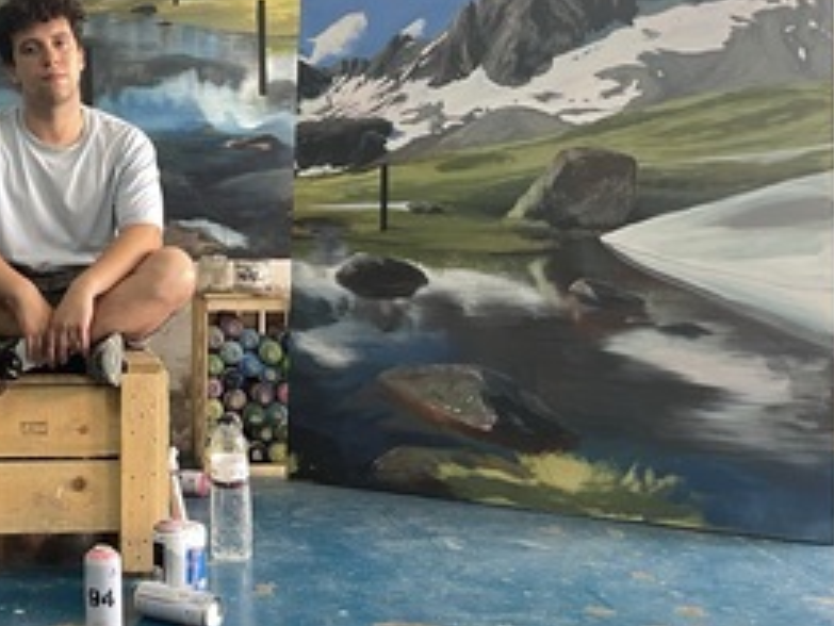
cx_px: 51
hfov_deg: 34.9
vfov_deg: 28.5
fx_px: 1229
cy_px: 227
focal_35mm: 51
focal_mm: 5.1
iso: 200
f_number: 1.6
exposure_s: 1/50
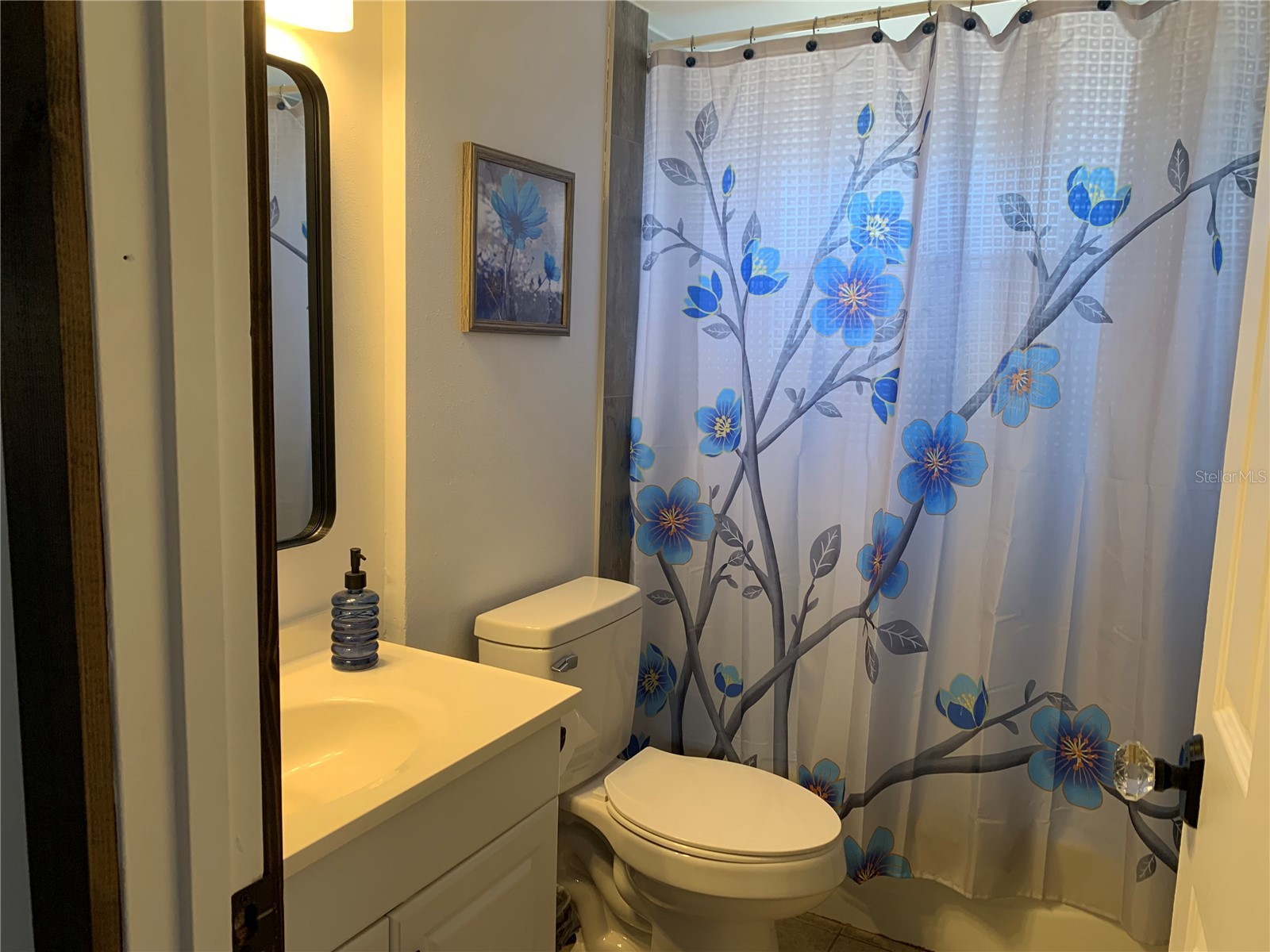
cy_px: 476
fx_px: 954
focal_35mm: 26
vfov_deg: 53.1
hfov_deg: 67.3
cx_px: 635
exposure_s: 1/121
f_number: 1.8
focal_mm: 4.25
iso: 80
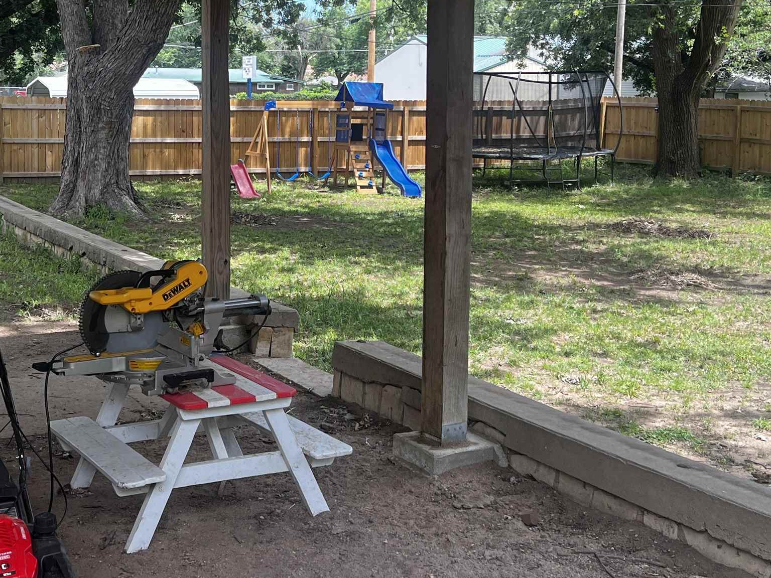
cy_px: 194
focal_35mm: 52
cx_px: 265
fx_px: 1158
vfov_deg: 27.9
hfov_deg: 36.5
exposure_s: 1/604
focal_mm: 5.7
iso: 50
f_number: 1.5
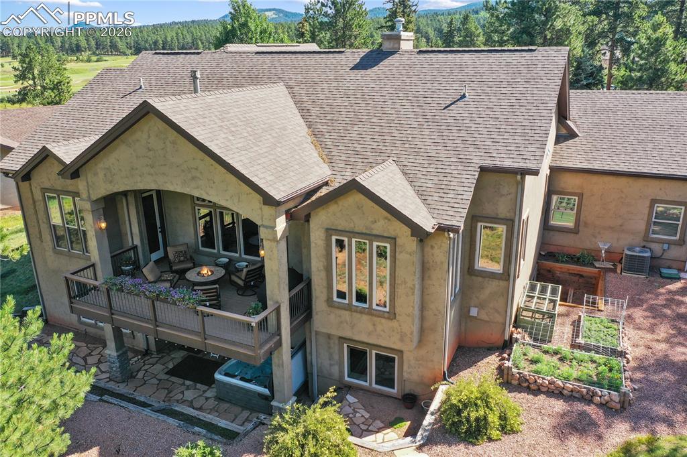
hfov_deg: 65.5
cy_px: 228
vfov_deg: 46.4
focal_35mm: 28
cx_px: 344
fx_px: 534
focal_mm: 10.26
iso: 100
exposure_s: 1/200
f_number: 5
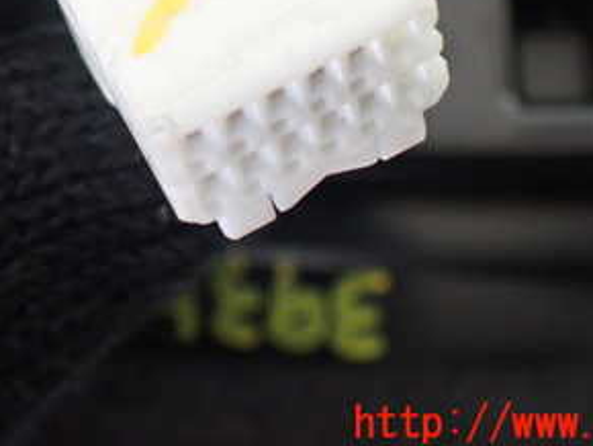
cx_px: 202
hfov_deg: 31.0
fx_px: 1063
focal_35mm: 62
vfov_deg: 22.7
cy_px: -10
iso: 800
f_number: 2.3
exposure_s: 1/100
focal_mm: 5.4
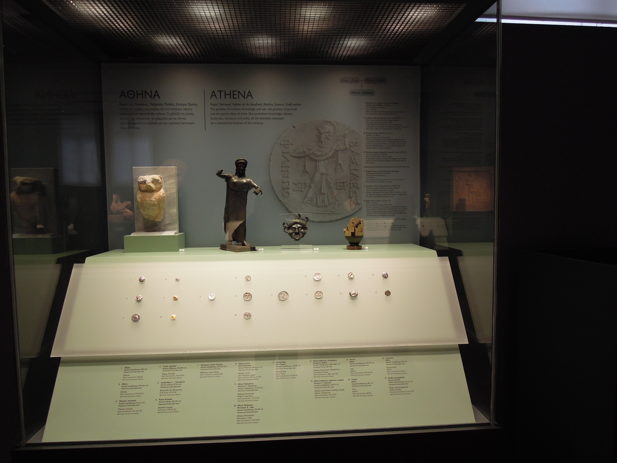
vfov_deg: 56.8
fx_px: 428
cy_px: 232
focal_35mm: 24
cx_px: 308
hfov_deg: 71.6
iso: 180
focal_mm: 4.3
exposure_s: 1/30
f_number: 2.8
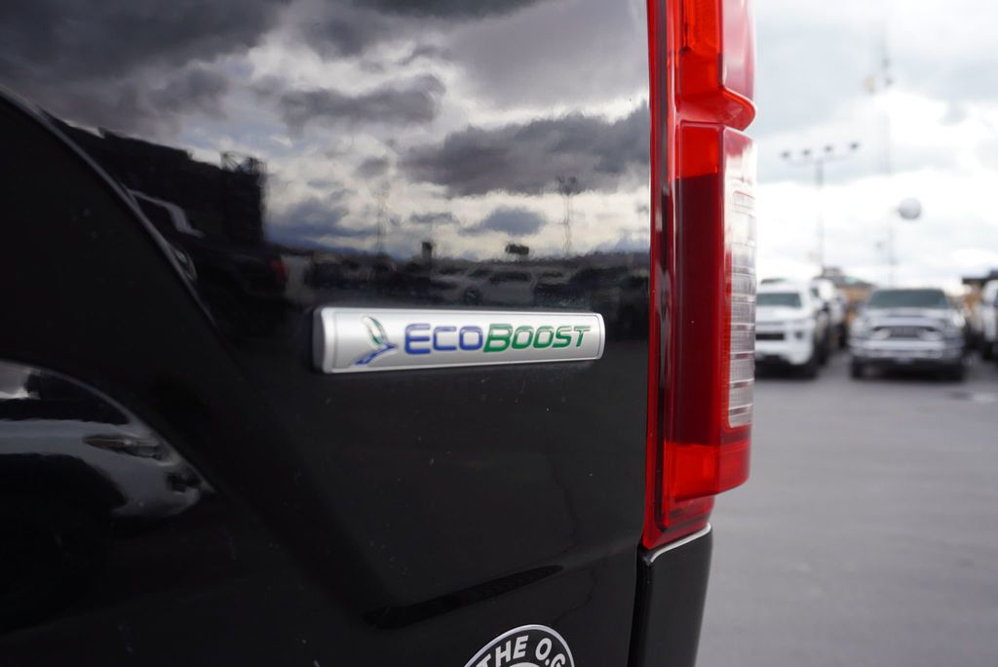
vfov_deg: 45.7
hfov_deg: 64.5
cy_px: 334
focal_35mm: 28
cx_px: 499
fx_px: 790
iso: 100
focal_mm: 19
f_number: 5.6
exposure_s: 1/125
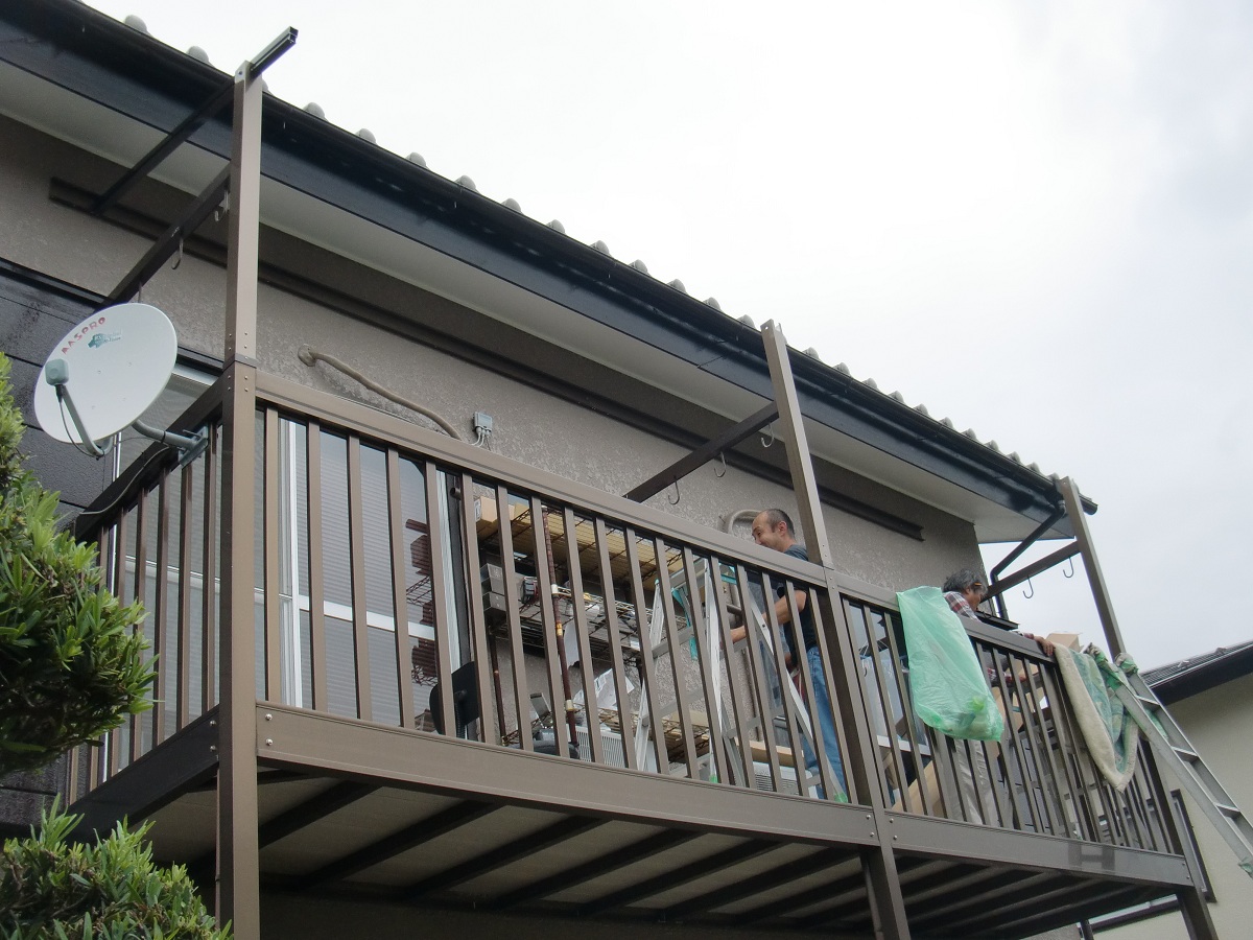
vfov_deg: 37.7
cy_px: 470
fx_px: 1375
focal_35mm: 38
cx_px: 626
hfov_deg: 49.0
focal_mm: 6.66
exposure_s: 1/640
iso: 64
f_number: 3.9
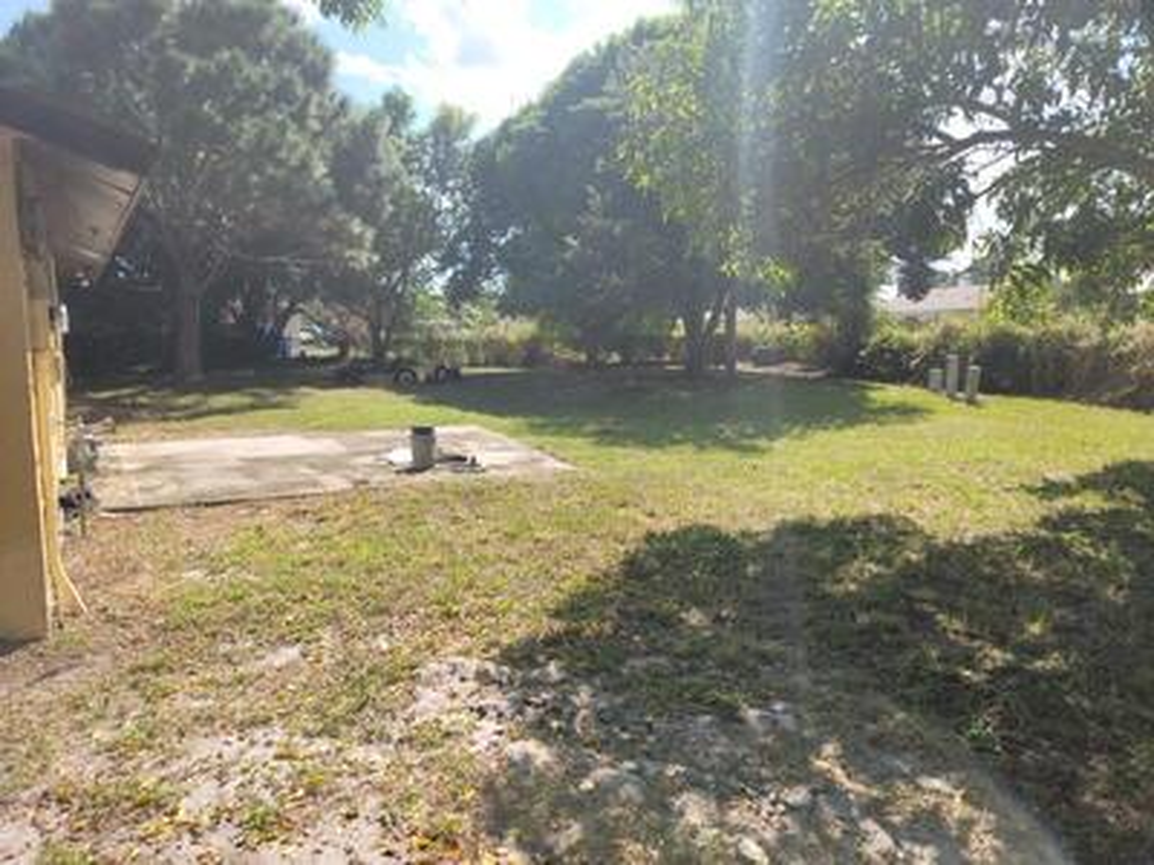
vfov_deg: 54.9
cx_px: 577
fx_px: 833
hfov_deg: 69.4
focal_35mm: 25
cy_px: 432
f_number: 1.8
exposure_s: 1/654
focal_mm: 7
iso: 20
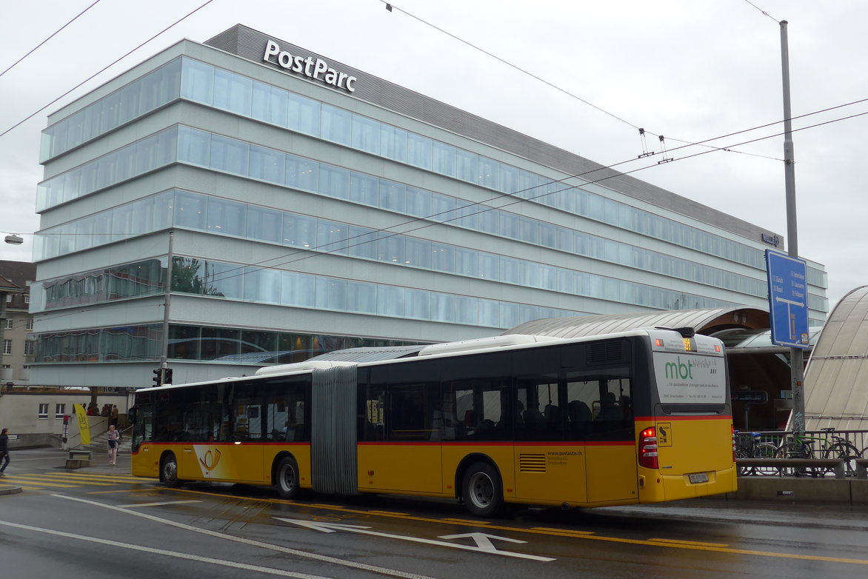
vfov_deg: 40.0
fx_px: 796
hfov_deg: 57.2
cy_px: 303
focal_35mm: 33
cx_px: 433
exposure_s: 1/200
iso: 80
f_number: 2.8
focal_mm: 6.5
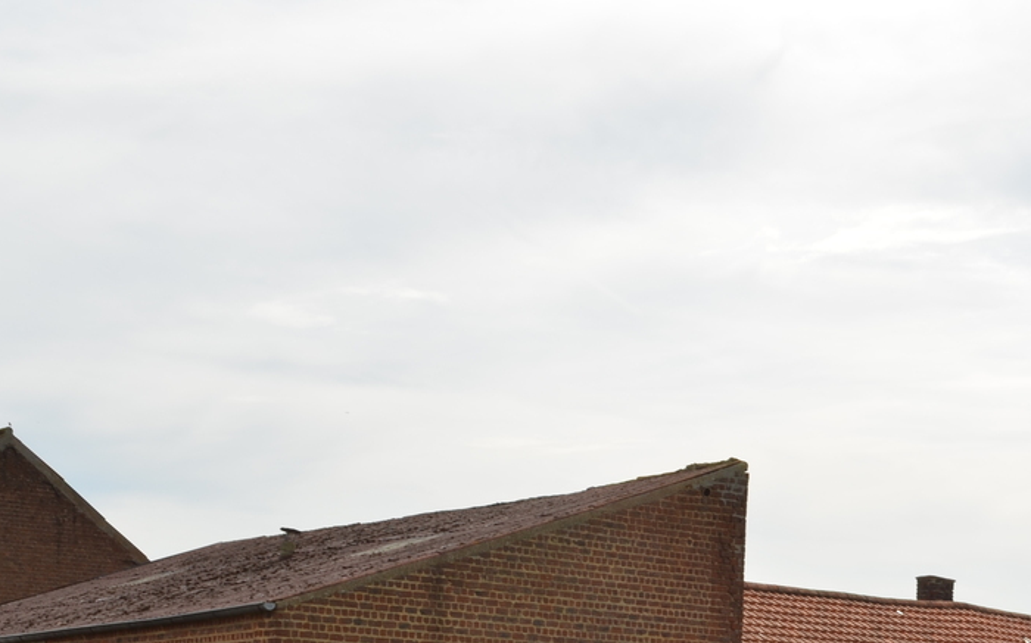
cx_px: 516
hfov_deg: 26.2
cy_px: 642
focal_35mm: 79
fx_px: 2219
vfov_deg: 16.2
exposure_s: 1/200
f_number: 10
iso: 100
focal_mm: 24
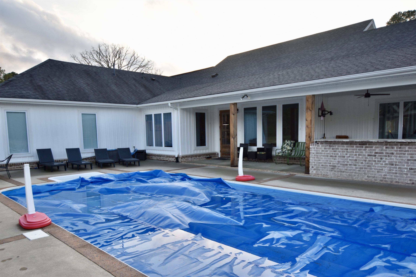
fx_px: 295
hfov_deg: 70.4
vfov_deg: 50.4
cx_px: 208
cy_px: 138
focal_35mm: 26
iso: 125
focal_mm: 17
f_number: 5.6
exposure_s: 1/125
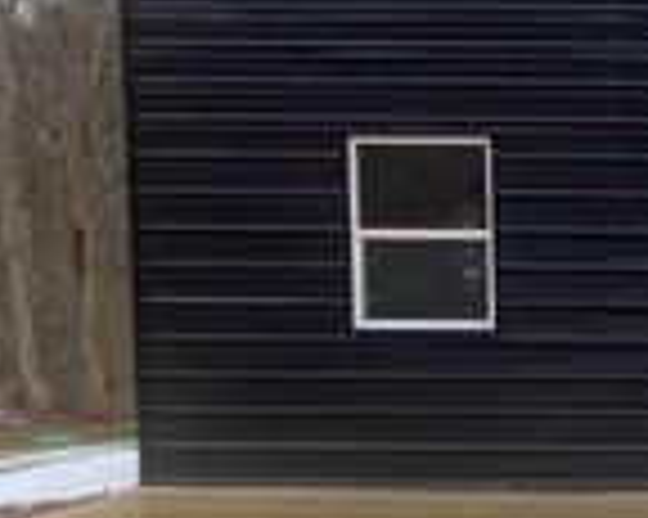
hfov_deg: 18.5
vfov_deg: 17.3
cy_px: 390
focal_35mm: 88
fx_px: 1687
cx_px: 1048
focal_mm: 4.25
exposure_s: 1/1362
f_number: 1.8
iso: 32
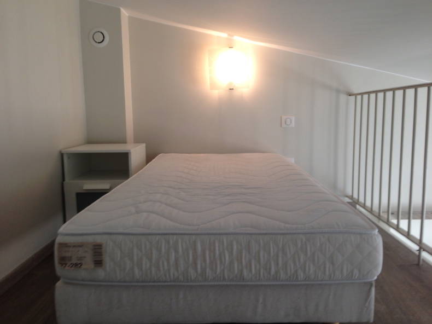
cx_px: 216
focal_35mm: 33
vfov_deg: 42.9
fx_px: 412
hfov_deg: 55.4
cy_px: 162
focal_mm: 4.12
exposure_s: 1/24
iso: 50
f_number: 2.4
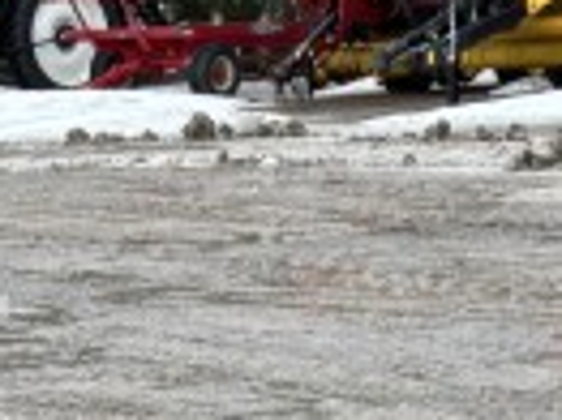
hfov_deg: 12.3
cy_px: 1106
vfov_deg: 8.3
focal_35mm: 159
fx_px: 2579
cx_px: 26
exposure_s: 1/157
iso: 40
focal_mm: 5.96
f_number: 1.6
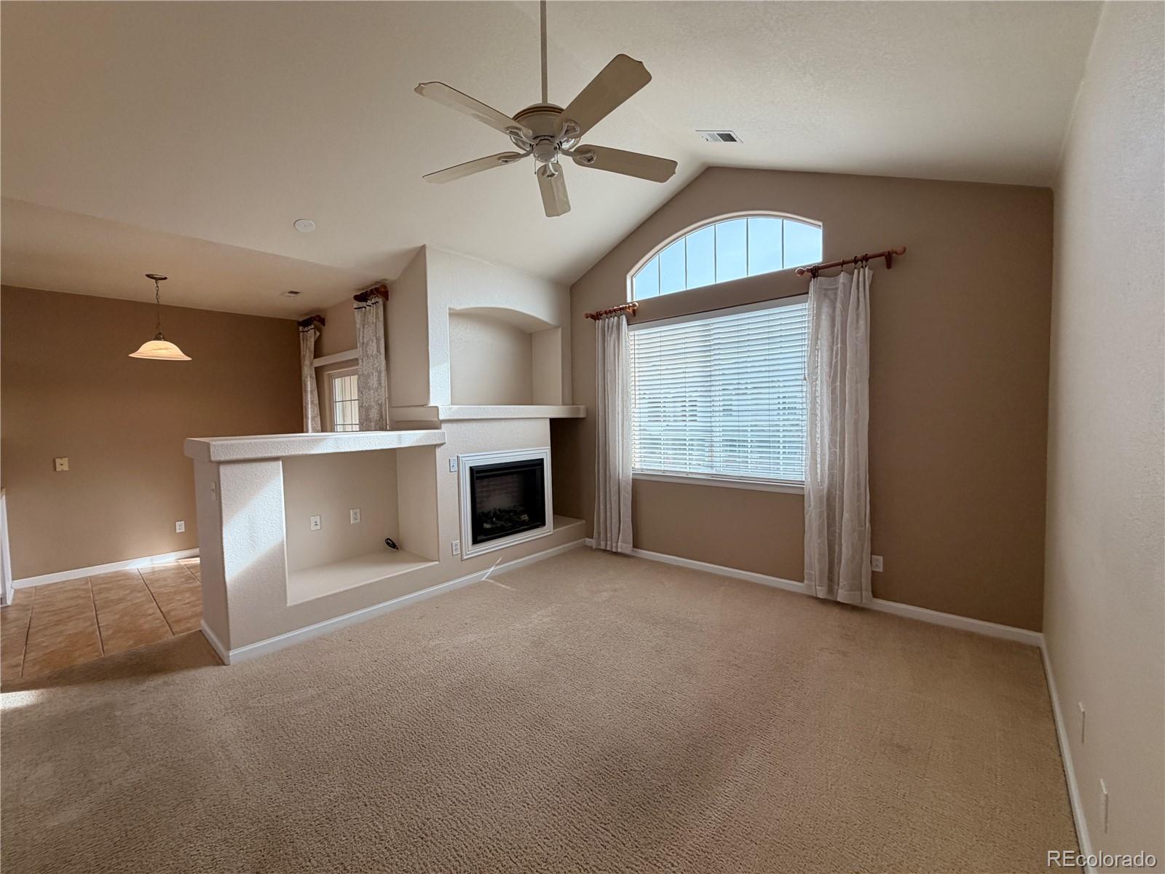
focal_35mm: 14
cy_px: 437
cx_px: 582
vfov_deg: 85.7
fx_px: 471
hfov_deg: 102.1
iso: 80
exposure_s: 1/120
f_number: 2.2
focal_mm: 2.22
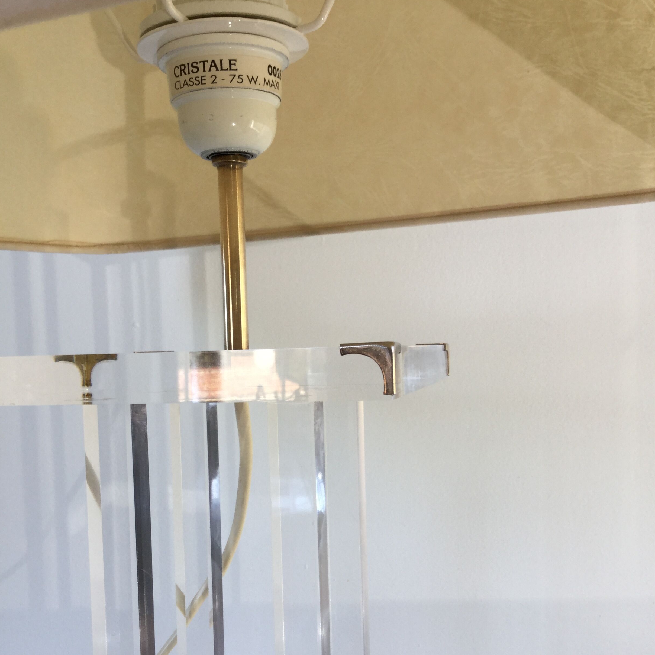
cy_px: 404
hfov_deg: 44.9
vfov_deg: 44.6
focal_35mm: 37
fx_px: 792
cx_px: 330
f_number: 2.4
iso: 25
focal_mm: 3.3
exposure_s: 1/50
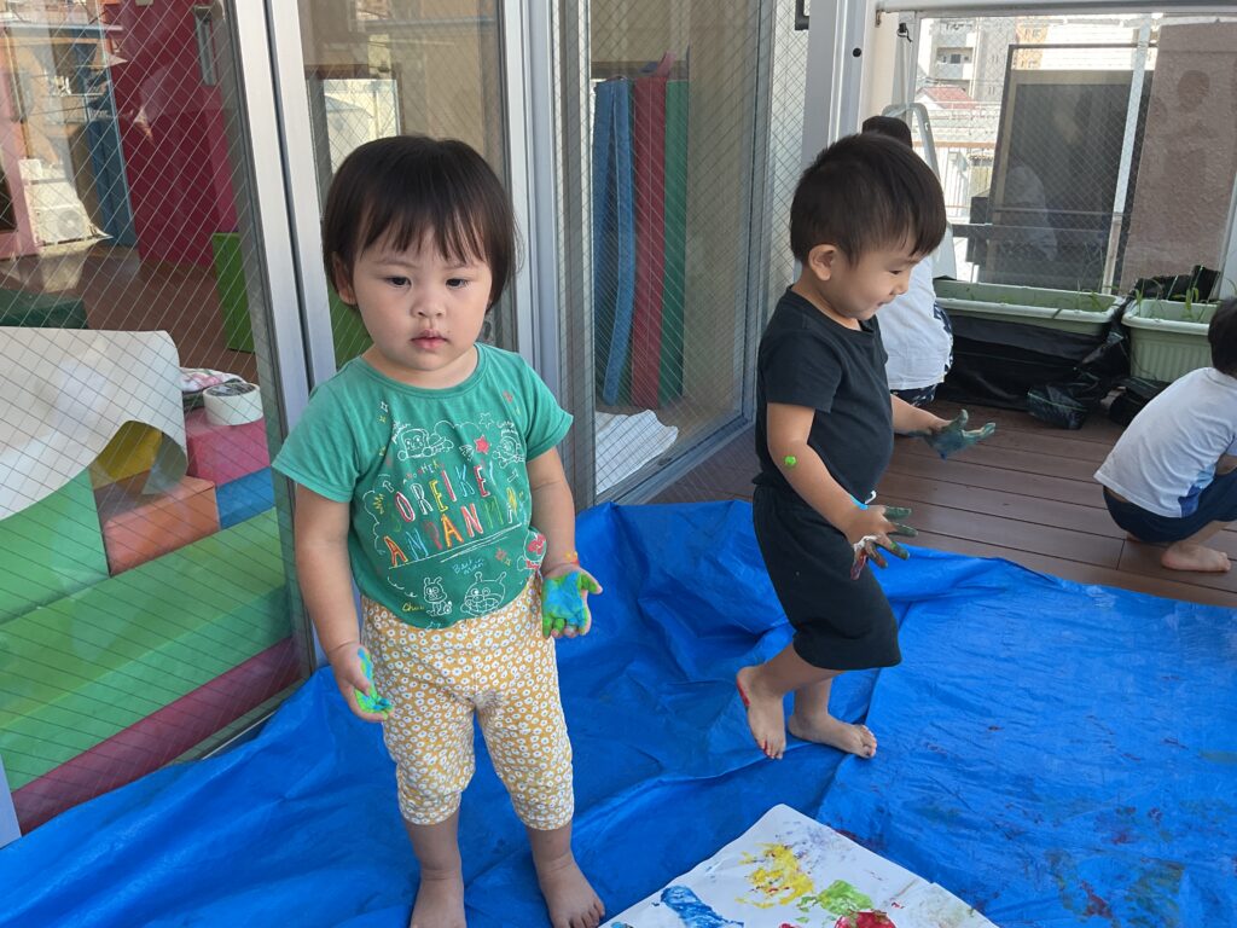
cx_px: 618
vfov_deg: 48.2
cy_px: 464
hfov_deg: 61.7
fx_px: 1036
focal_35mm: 29
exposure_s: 1/120
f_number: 1.8
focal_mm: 3
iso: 16
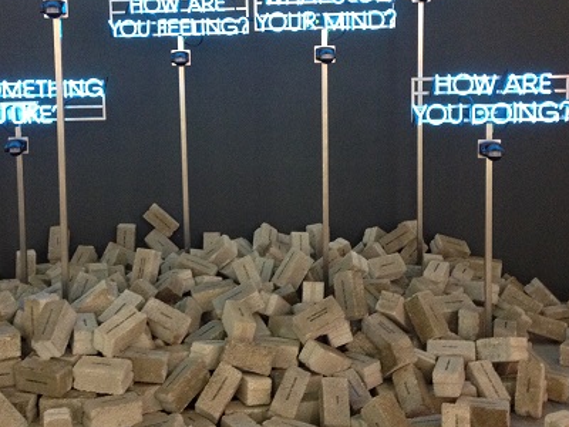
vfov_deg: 26.0
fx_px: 920
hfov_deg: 34.3
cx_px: 262
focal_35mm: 56
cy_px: 141
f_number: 2.4
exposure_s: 1/20
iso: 320
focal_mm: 4.28
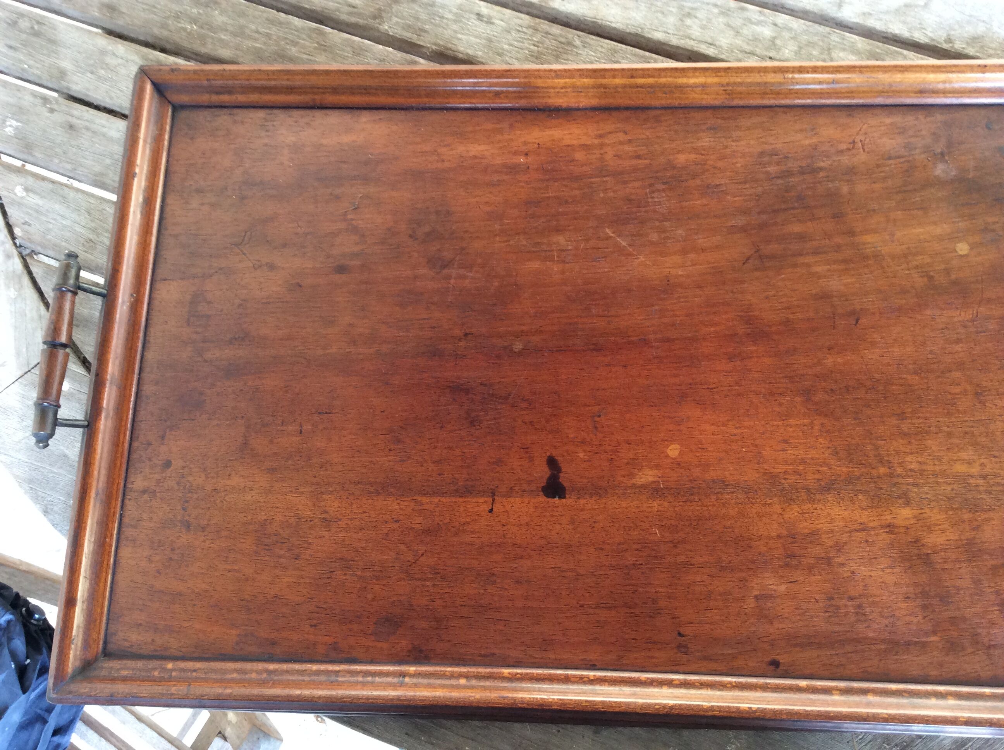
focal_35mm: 32
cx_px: 502
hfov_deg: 56.9
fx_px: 927
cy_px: 375
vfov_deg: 44.1
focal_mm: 3.3
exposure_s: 1/25
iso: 80
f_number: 2.4
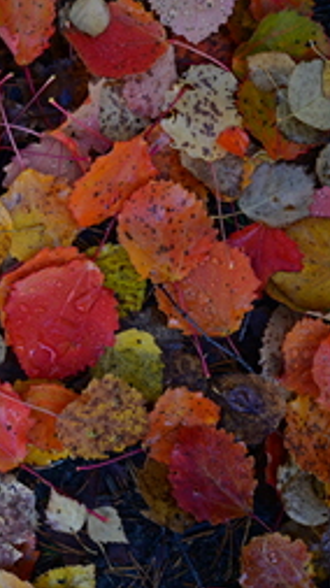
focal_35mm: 76
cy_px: 193
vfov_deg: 27.7
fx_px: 1184
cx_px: -248
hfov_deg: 14.2
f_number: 5.6
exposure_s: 1/25
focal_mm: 35
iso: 100
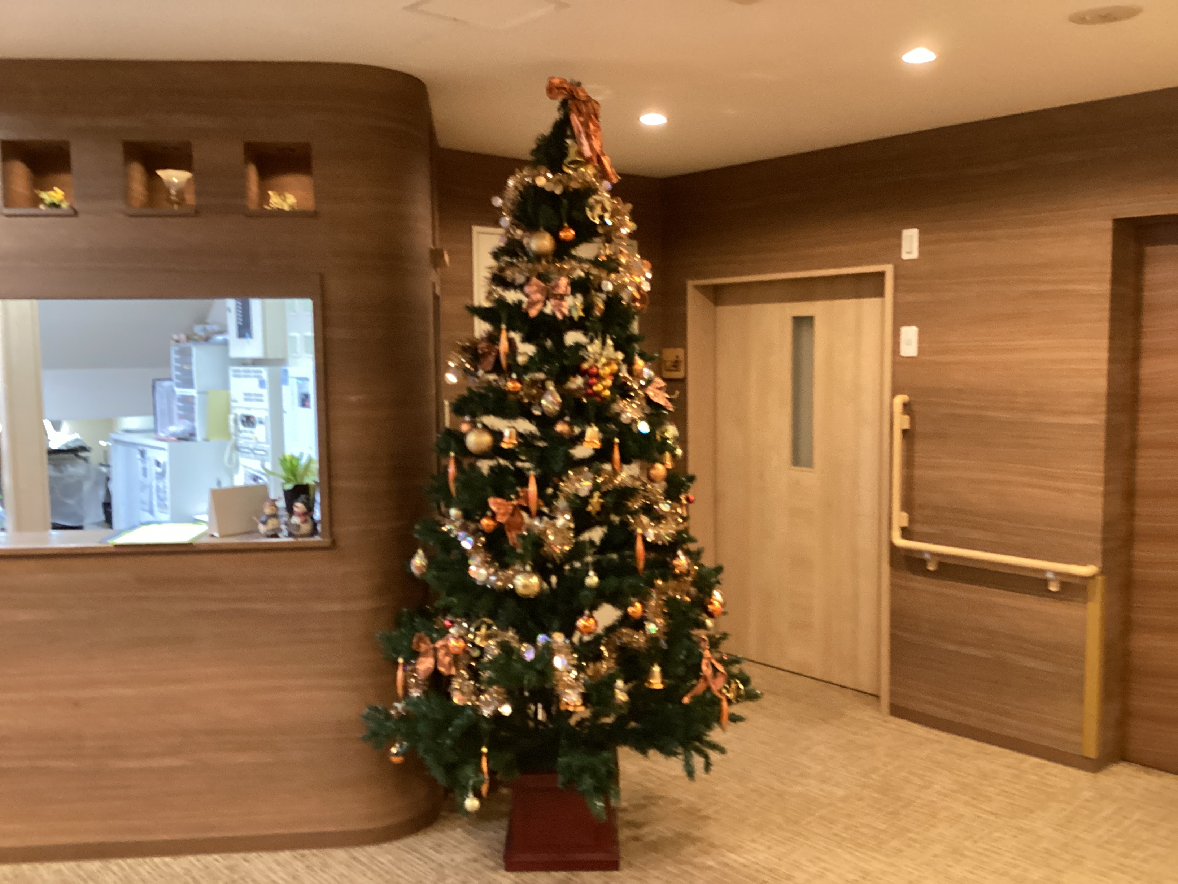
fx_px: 1055
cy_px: 442
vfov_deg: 45.4
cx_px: 589
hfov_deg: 58.4
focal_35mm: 31
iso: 400
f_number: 2.4
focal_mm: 3.3
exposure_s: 1/30
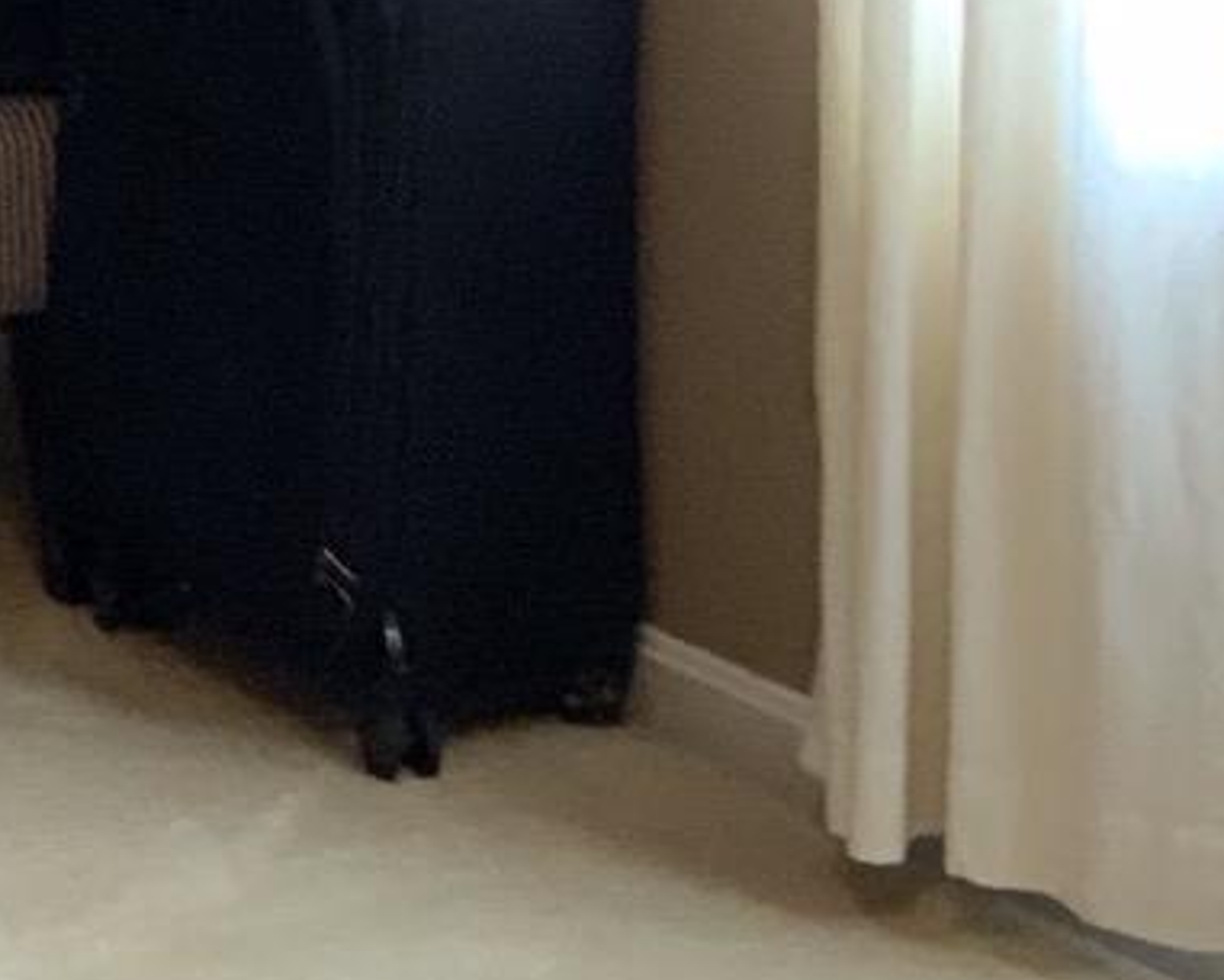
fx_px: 5508
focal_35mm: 152
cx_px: -704
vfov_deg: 9.4
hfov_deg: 12.0
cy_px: -1105
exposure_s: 1/60
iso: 160
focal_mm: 3
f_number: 1.8
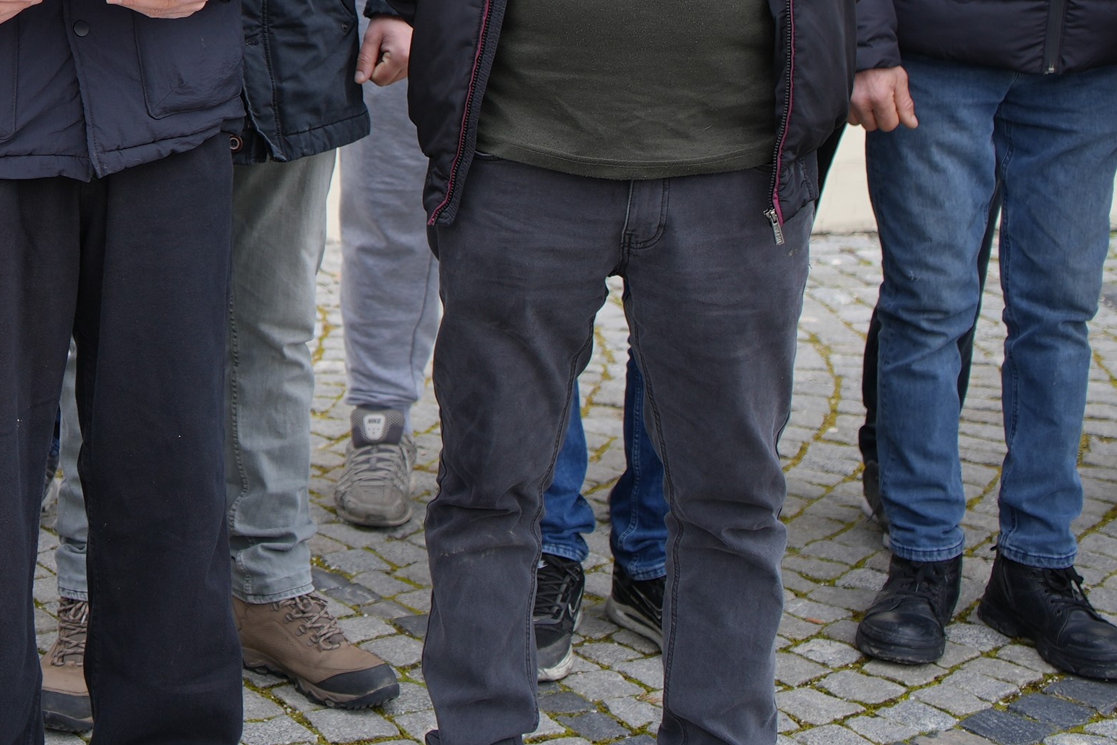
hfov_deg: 20.8
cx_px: -114
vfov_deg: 14.3
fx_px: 2885
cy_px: -93
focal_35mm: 93
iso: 125
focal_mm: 41
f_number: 4
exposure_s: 1/160
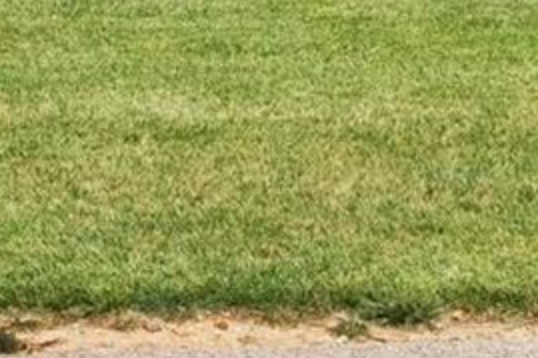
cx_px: 716
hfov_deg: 9.4
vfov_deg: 6.1
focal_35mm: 214
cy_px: -504
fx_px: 3196
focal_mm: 18
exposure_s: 1/800
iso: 400
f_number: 8
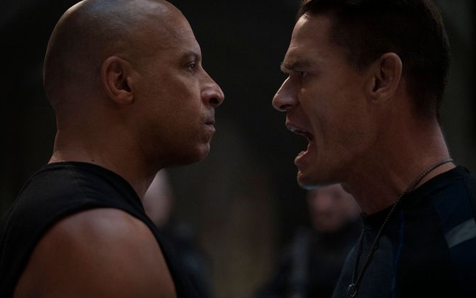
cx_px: 236
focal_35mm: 103
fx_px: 1336
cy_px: 158
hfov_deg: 20.2
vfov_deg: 12.7
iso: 5000
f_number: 2.8
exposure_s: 1/200
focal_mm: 100
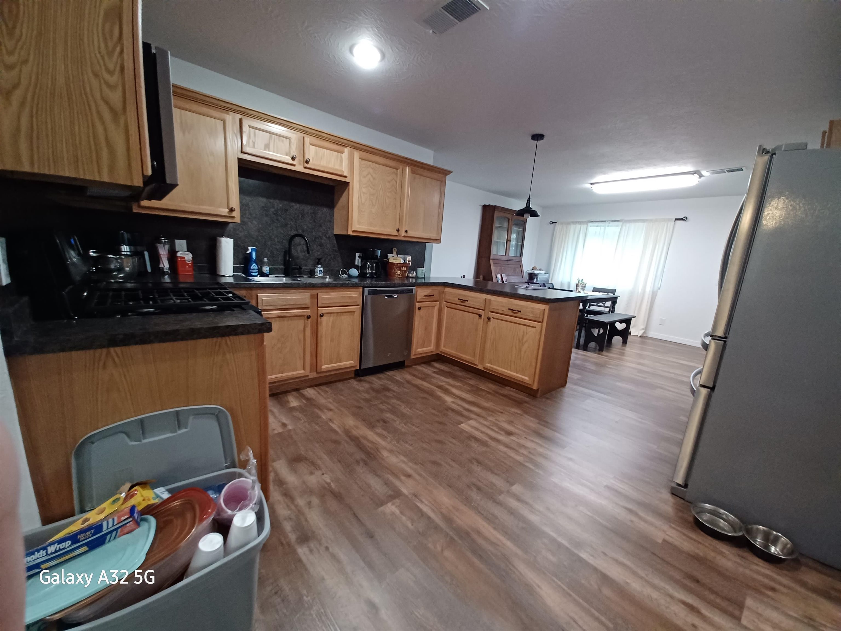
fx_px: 316
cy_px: 316
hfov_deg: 106.2
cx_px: 420
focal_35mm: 13
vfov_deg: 89.9
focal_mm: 1.42
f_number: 2.2
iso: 250
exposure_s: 1/30
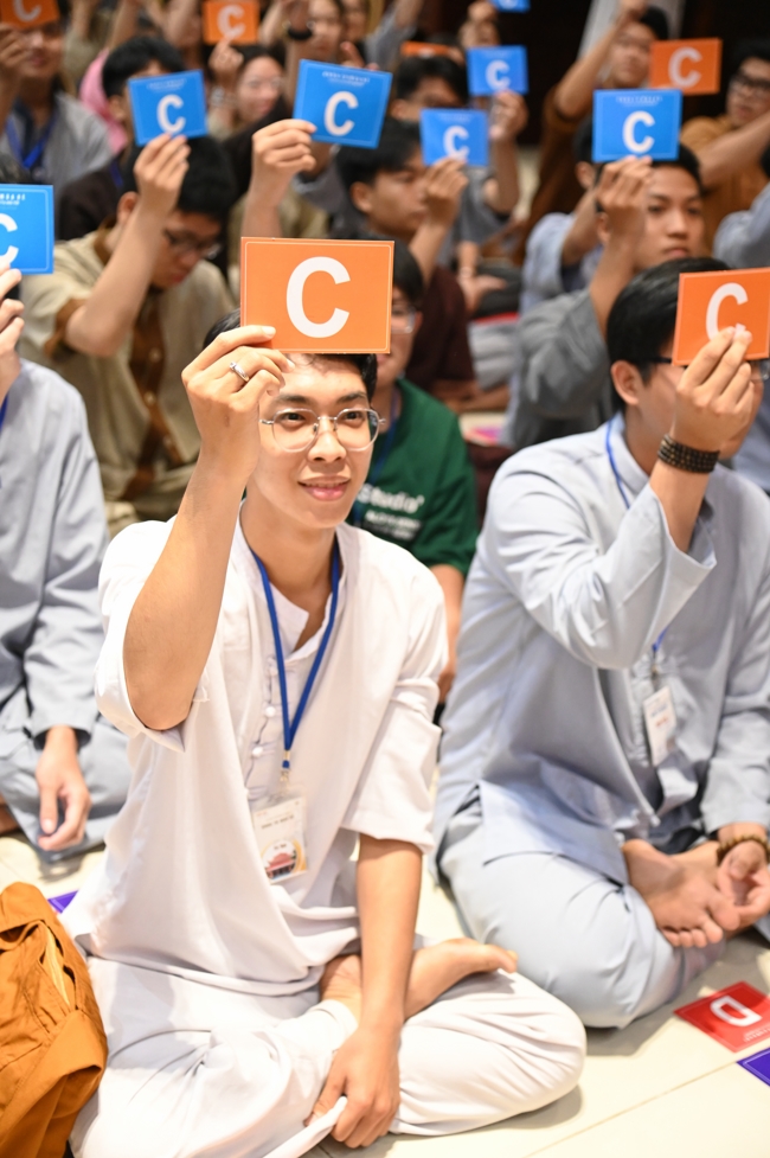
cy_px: 579
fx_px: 1992
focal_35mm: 62
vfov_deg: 32.4
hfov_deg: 21.9
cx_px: 385
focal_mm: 62
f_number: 4
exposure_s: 1/200
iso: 5000
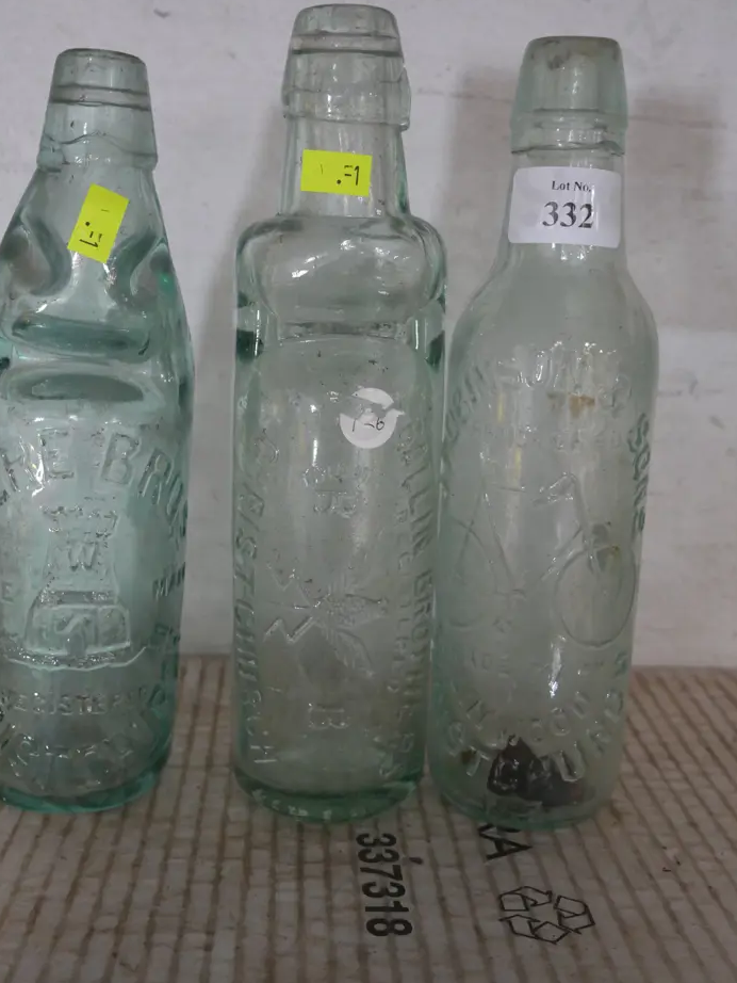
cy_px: 451
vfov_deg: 46.7
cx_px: 335
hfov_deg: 35.9
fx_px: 1135
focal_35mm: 40
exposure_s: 1/60
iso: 1600
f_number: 4
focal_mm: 18
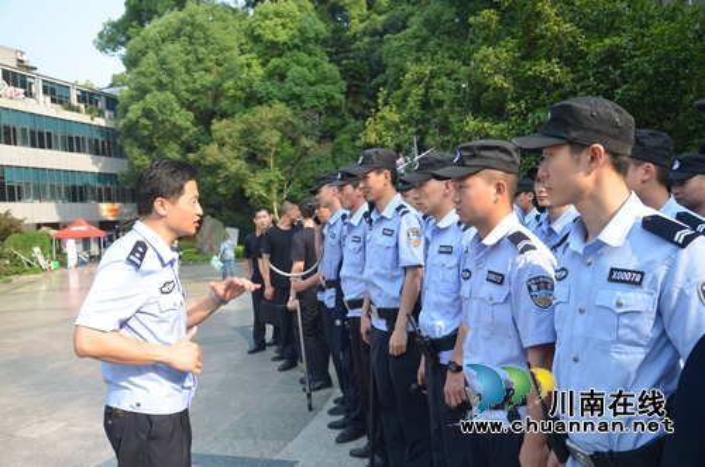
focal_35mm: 32
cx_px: 352
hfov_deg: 59.6
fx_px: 616
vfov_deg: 41.5
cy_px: 234
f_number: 5.6
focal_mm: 21
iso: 100
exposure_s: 1/125
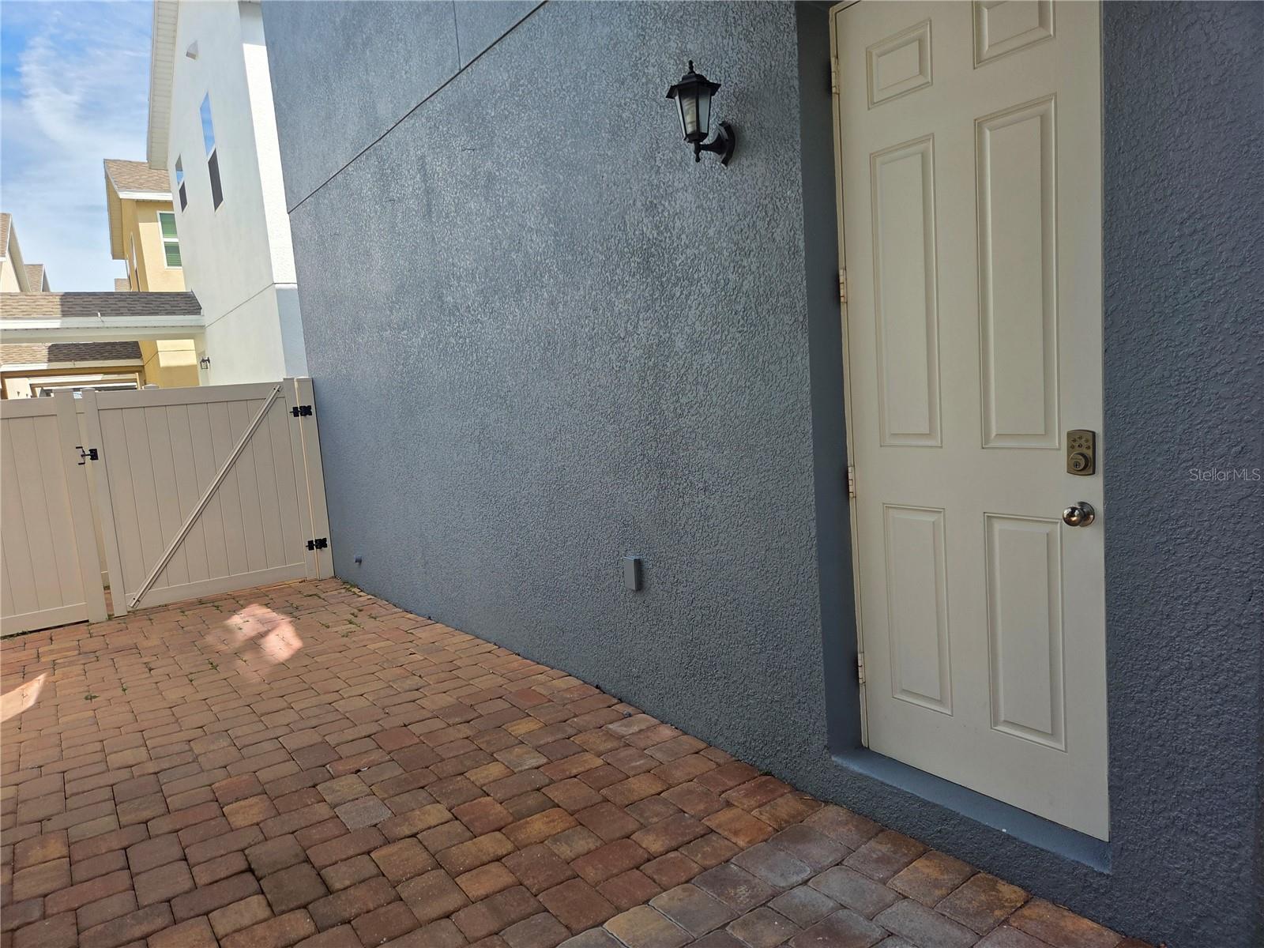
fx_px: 840
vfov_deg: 58.9
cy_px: 474
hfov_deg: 73.9
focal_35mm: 23
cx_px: 632
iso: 80
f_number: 1.8
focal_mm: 5.4
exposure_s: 1/2302
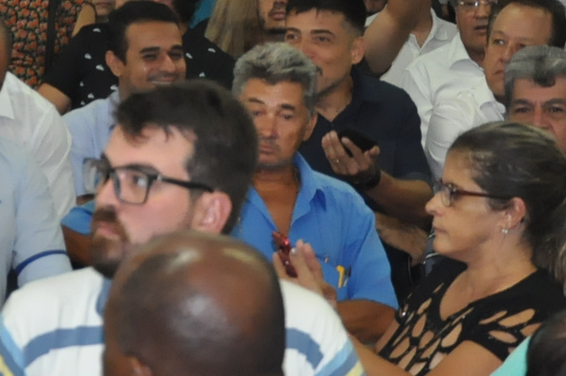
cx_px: -1
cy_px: 75
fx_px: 3031
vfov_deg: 7.1
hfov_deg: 10.6
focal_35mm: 193
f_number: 5
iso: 2000
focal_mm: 42
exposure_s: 1/80
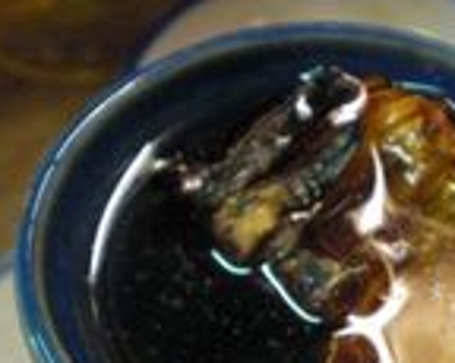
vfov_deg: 16.7
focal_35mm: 89
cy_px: 406
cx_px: 327
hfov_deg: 21.4
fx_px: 1198
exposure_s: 1/50
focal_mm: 6.3
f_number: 3.1
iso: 800
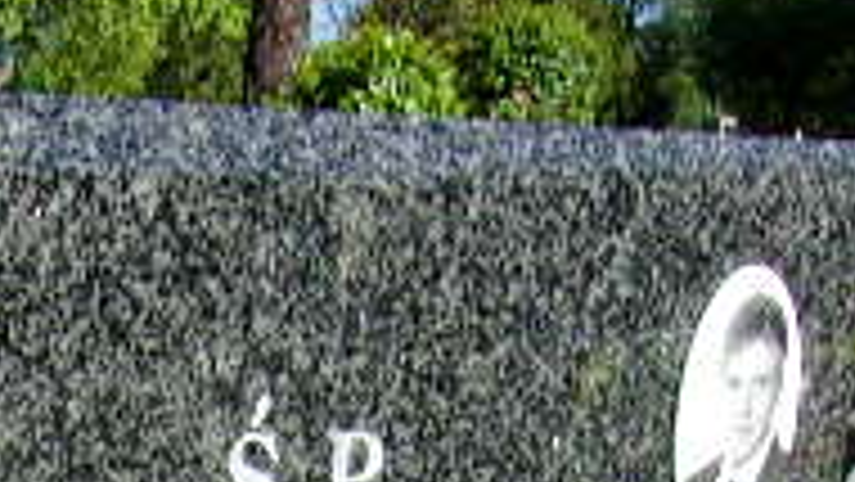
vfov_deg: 11.0
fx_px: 2245
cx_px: -4
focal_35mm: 99
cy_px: 1014
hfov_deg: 20.8
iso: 80
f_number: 10.4
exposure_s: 1/80
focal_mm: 4.9
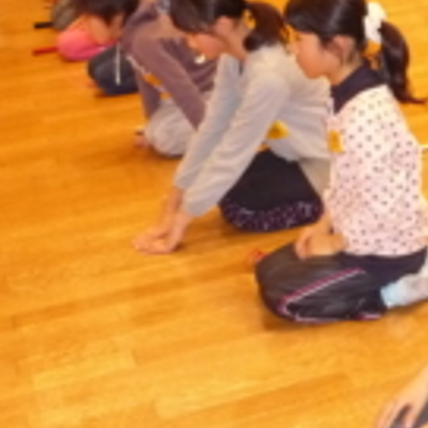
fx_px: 1203
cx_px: 500
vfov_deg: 20.1
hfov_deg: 19.1
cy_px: 120
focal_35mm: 86
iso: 500
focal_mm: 5.5
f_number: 2.8
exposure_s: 1/30
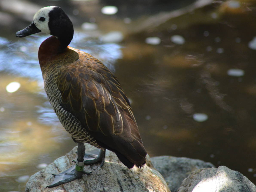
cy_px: 80
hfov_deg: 5.3
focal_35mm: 376
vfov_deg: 4.0
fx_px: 2778
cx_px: 86
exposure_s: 1/500
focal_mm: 195
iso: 1400
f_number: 4.8
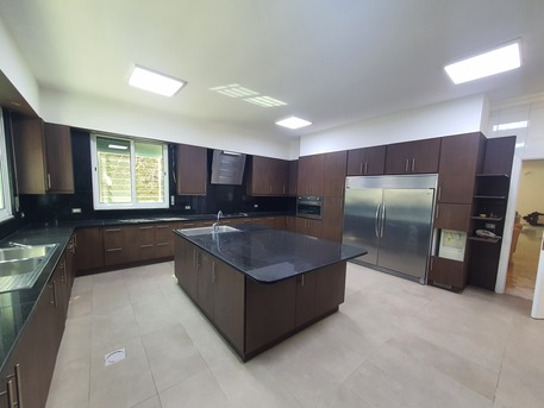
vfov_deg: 89.9
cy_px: 204
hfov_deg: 106.2
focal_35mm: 13
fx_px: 204
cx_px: 272
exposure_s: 1/50
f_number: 2.2
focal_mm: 1.8
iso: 64
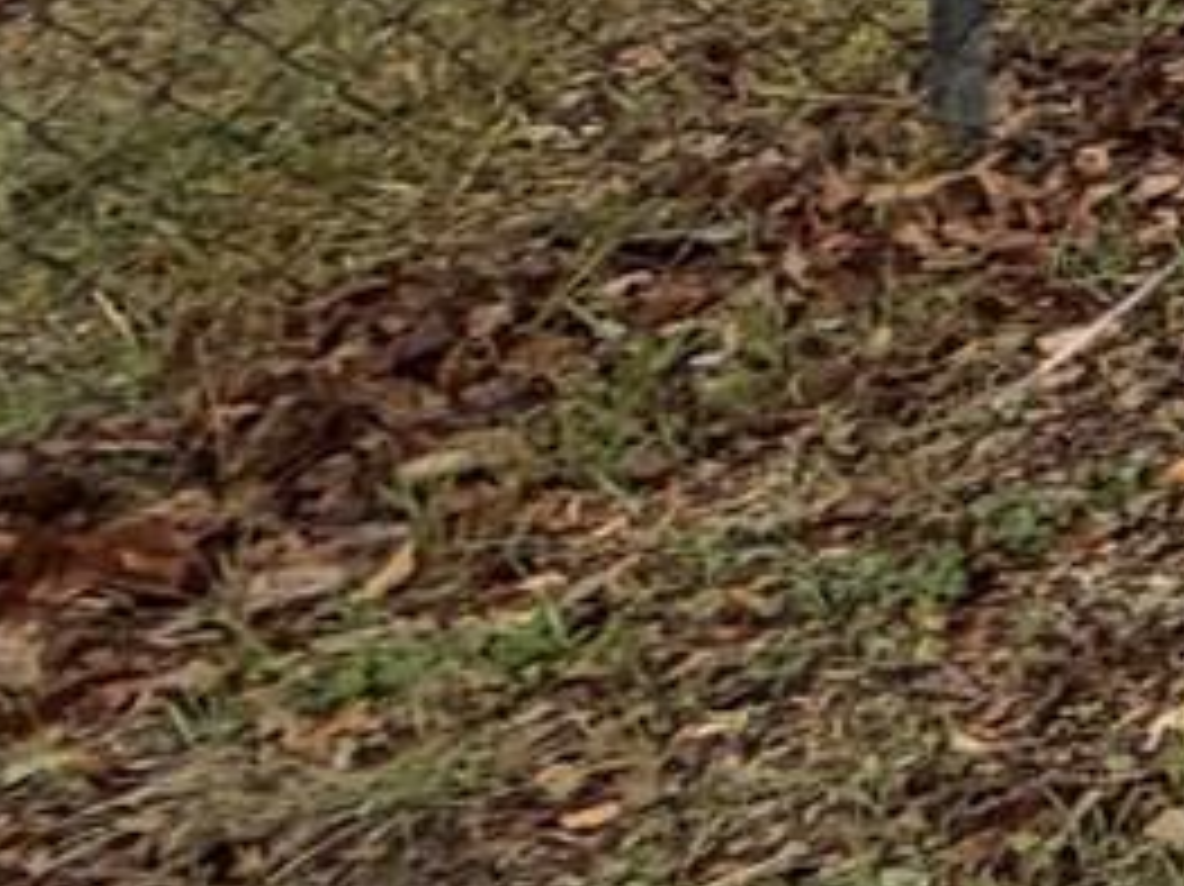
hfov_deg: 9.1
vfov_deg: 11.3
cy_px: -1246
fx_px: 3727
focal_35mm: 109
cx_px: 4349
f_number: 2.2
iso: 40
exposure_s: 1/126
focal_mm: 2.22
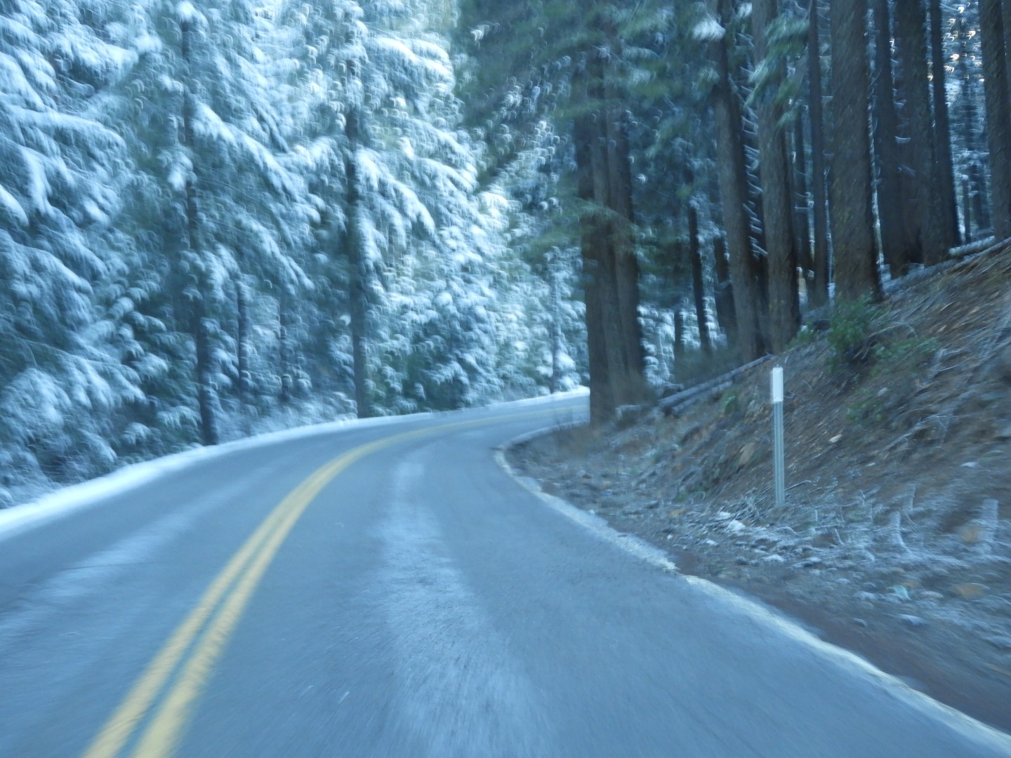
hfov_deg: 27.8
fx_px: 2044
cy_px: 379
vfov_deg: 21.0
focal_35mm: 70
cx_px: 506
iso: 360
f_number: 4.5
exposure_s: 1/30
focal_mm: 12.5
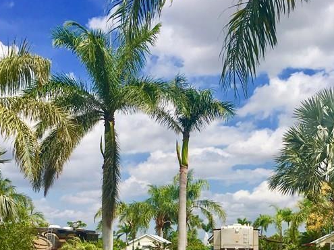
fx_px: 579
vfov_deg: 23.6
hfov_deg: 31.8
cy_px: 239
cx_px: 239
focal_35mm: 60
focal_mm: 4.15
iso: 25
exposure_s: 1/3205
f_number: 2.2
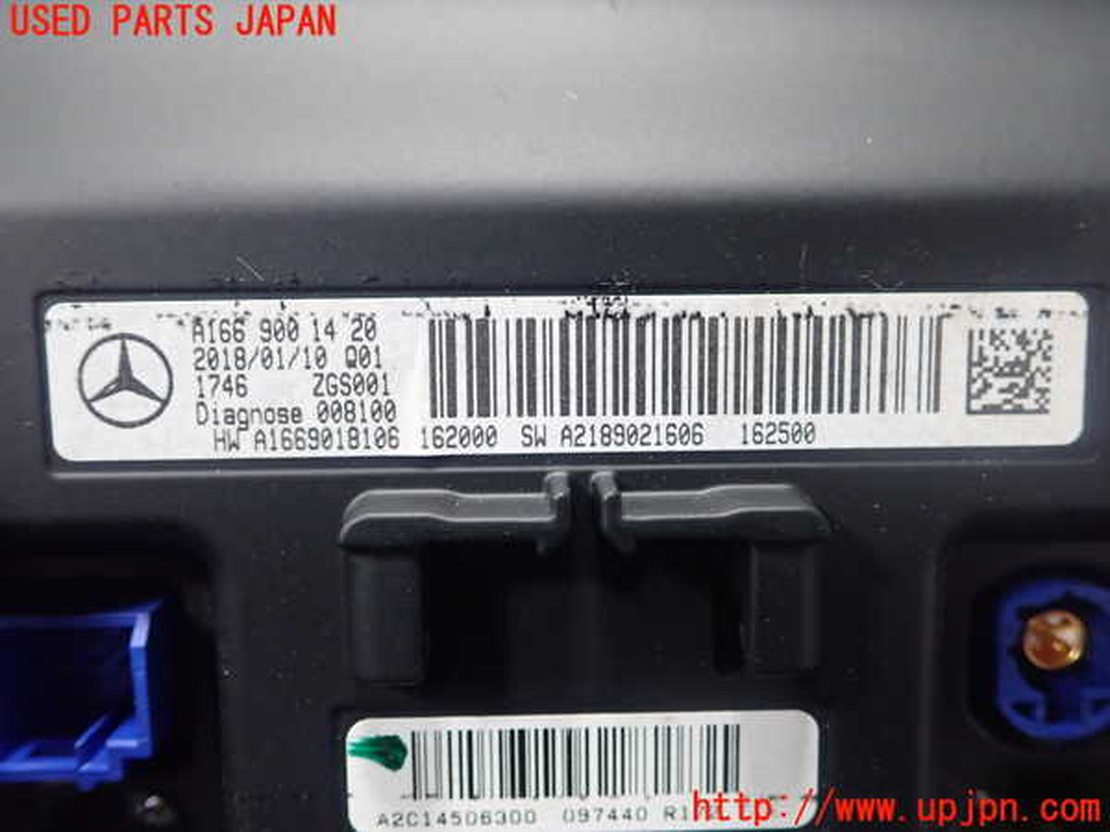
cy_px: 416
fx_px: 962
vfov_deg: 46.8
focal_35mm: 30
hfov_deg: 60.0
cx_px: 555
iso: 640
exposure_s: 1/125
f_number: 2.3
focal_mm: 5.5
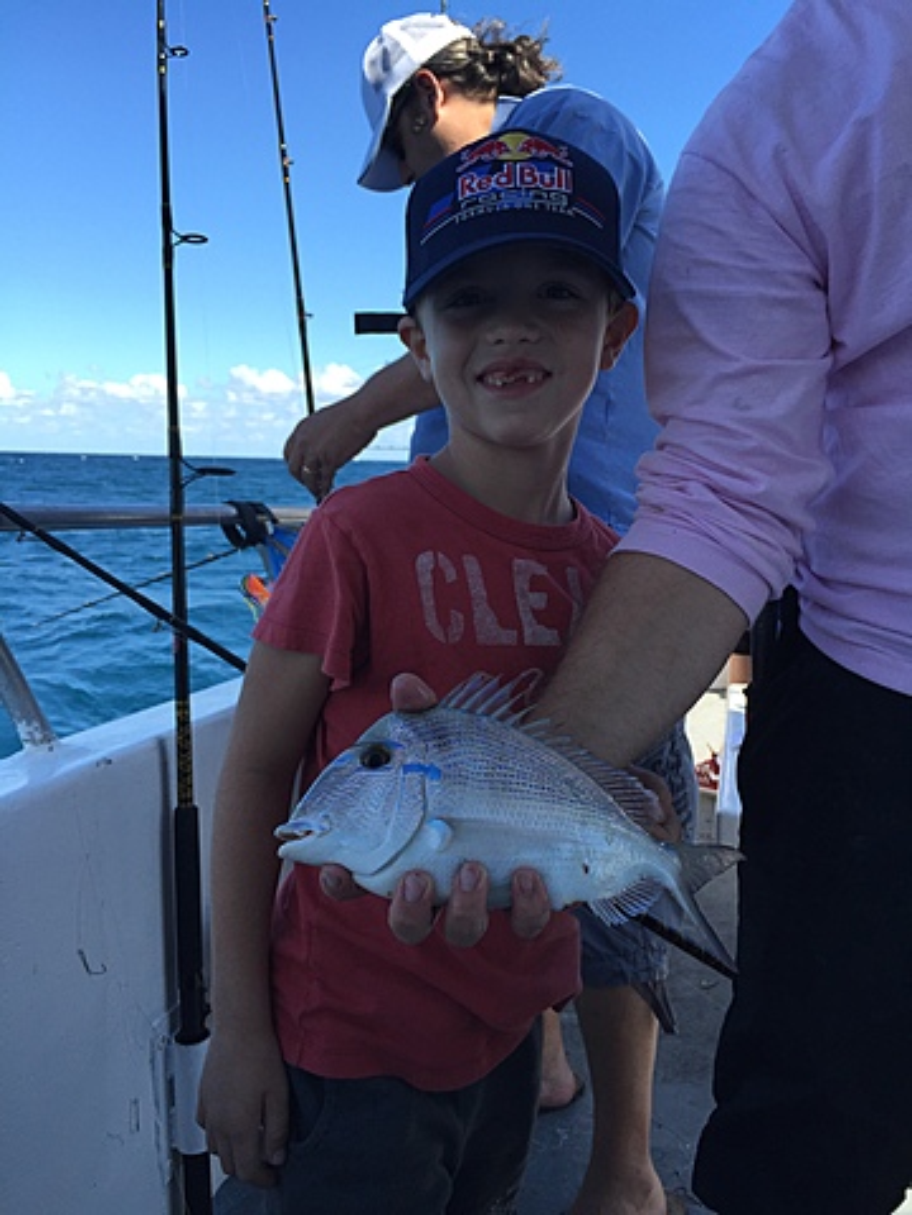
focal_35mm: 29
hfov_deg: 48.2
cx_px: 456
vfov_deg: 61.7
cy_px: 608
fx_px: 1019
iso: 32
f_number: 2.2
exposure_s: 1/942
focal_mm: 4.15
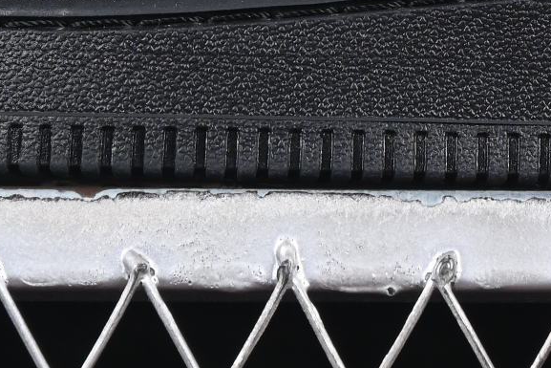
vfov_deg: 3.8
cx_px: 463
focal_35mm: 362
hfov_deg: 5.7
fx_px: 5542
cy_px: -357
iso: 160
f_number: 6.3
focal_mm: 50
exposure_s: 1/60
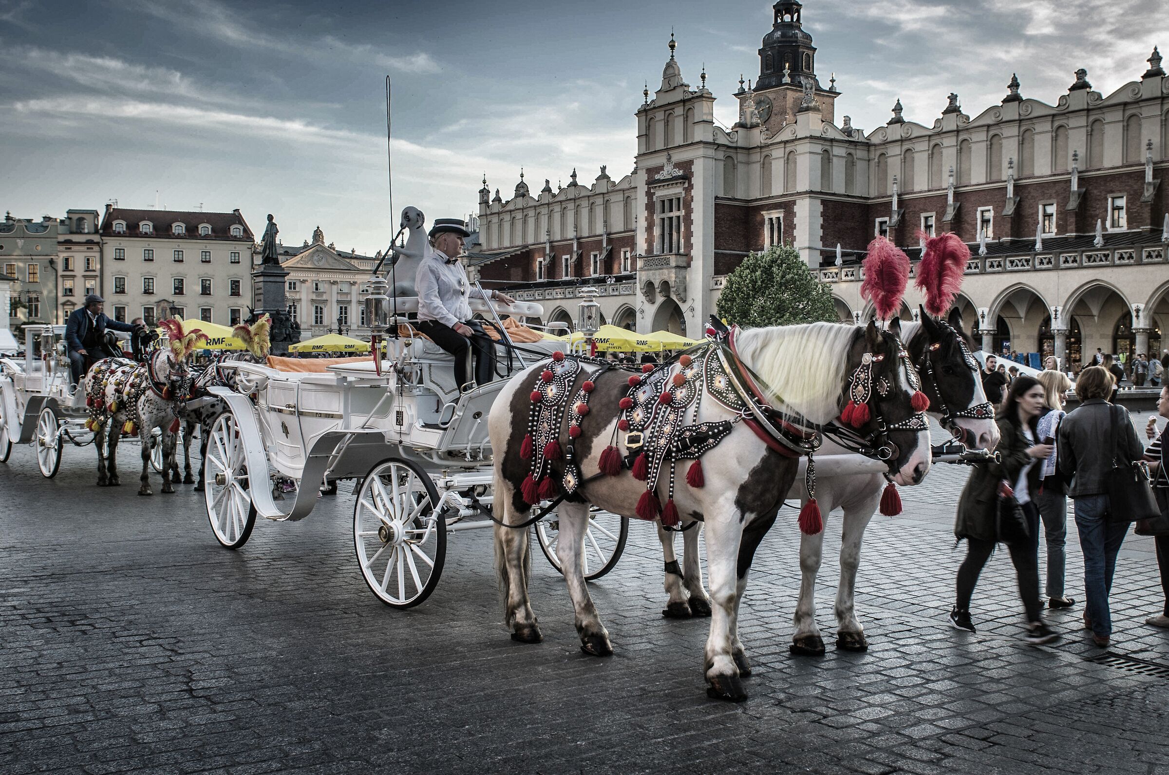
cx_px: 584
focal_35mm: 36
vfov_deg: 36.7
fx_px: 1167
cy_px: 388
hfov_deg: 53.2
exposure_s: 1/40
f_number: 7.1
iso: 100
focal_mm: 24
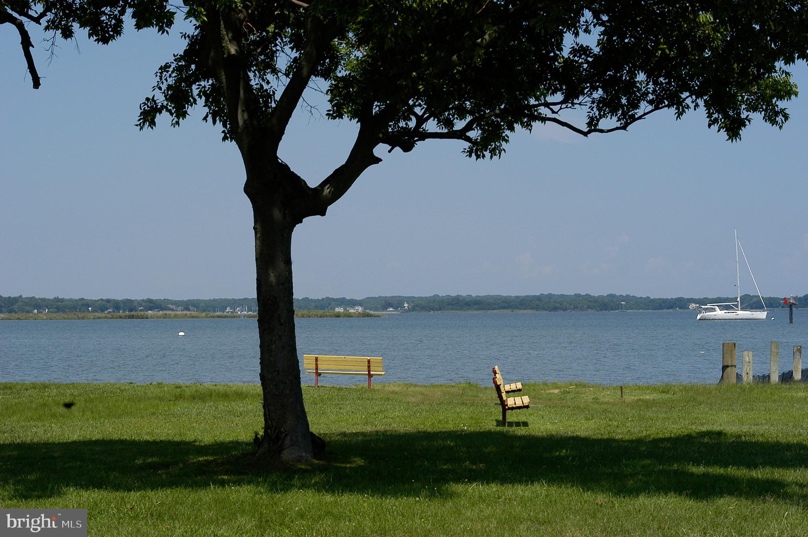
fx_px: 1749
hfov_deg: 26.0
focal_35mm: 78
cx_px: 404
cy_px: 268
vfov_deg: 17.5
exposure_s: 1/320
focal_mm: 52
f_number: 9
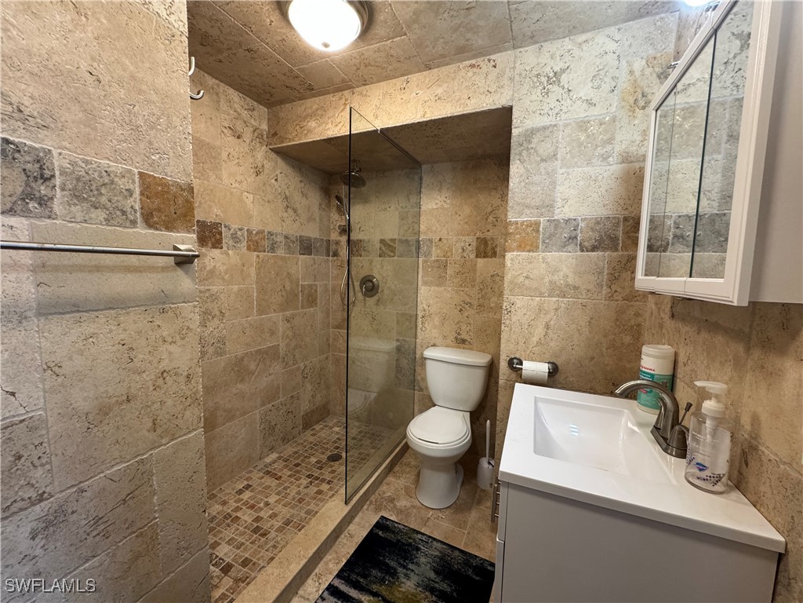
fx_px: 325
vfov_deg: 85.7
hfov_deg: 102.1
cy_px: 302
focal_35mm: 14
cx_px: 402
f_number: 2.2
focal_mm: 2.22
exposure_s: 1/120
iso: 250
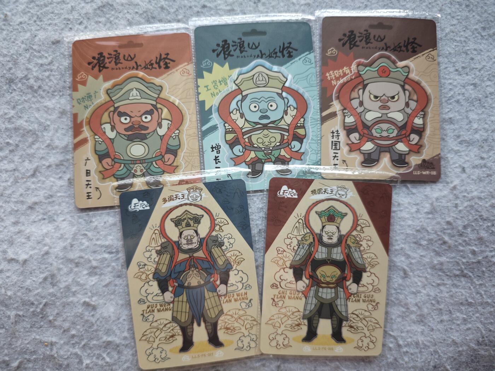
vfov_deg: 58.9
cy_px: 186
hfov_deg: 73.9
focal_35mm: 23
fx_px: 329
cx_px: 248
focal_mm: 6.55
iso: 400
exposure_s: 1/100
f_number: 1.6
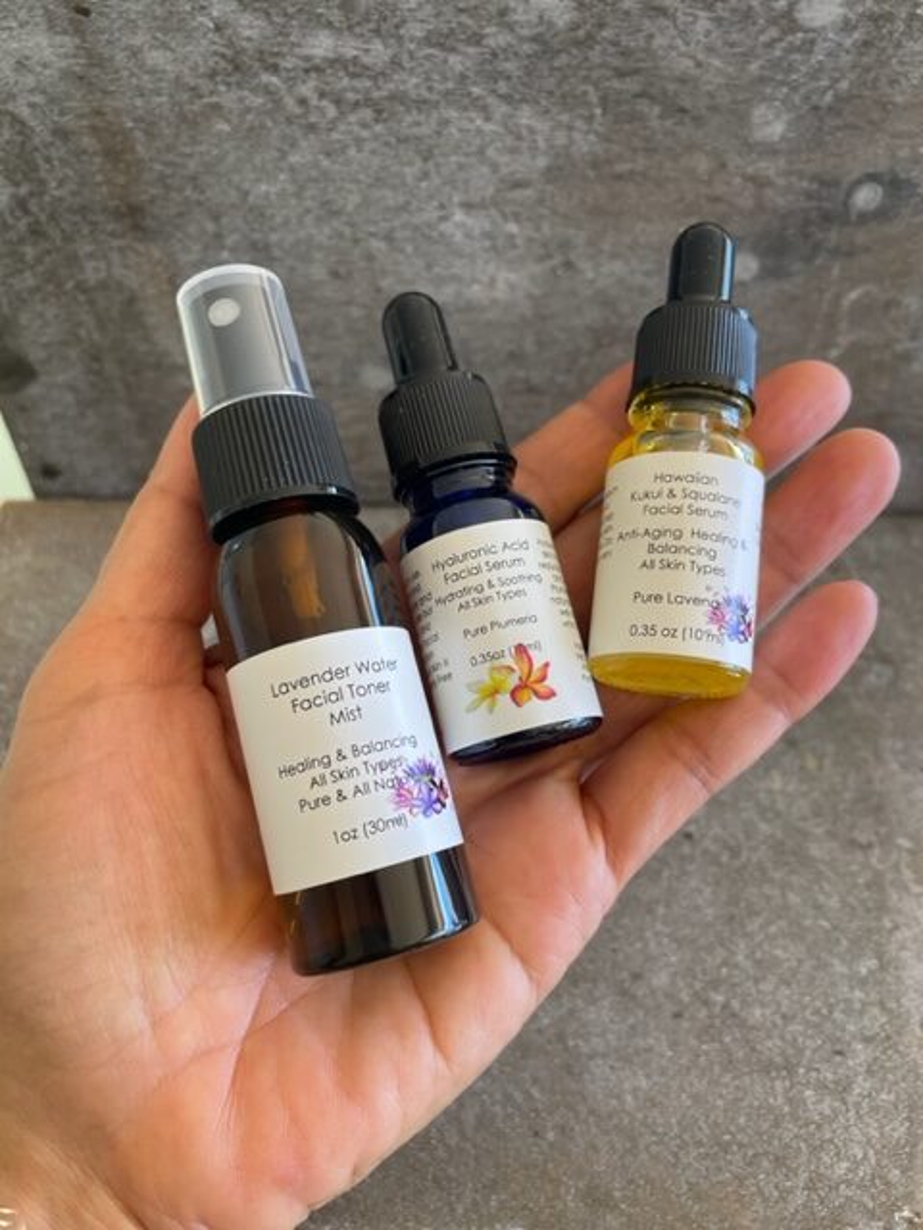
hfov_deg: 53.1
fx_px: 924
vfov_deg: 67.3
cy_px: 615
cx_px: 462
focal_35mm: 26
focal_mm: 4.2
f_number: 1.6
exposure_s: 1/121
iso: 80
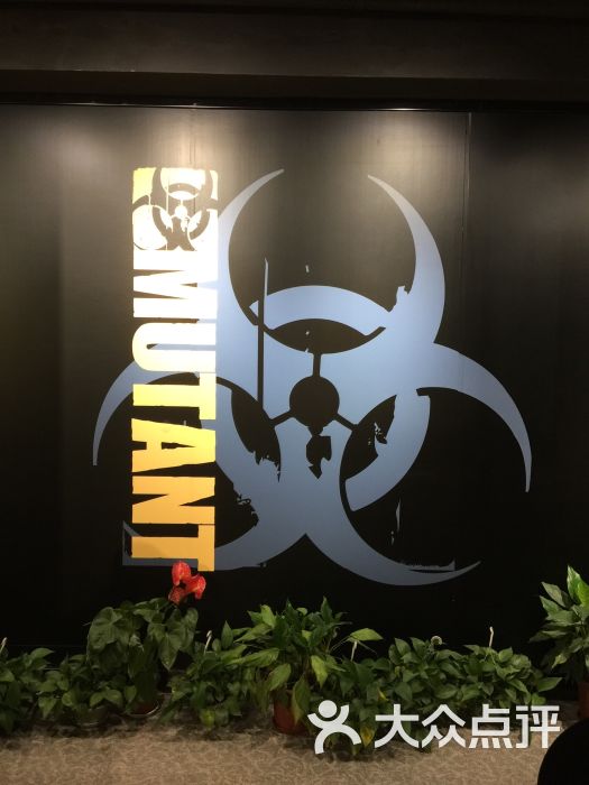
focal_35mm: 29
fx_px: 658
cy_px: 392
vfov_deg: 61.7
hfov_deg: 48.2
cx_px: 294
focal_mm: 4.15
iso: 50
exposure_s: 1/17
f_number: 2.2
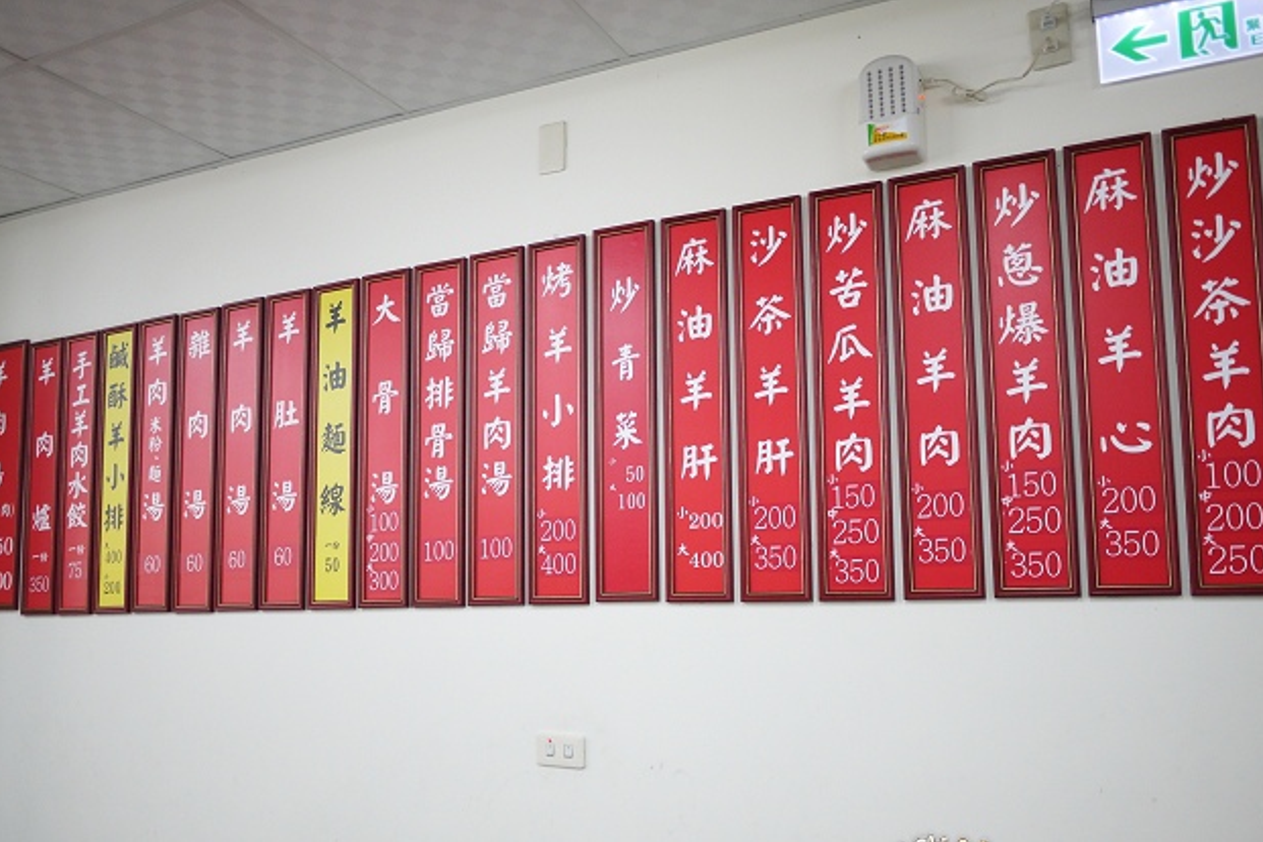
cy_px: 486
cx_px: 637
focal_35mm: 30
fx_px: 1052
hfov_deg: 61.9
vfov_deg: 43.5
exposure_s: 1/60
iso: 160
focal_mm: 14
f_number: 2.5
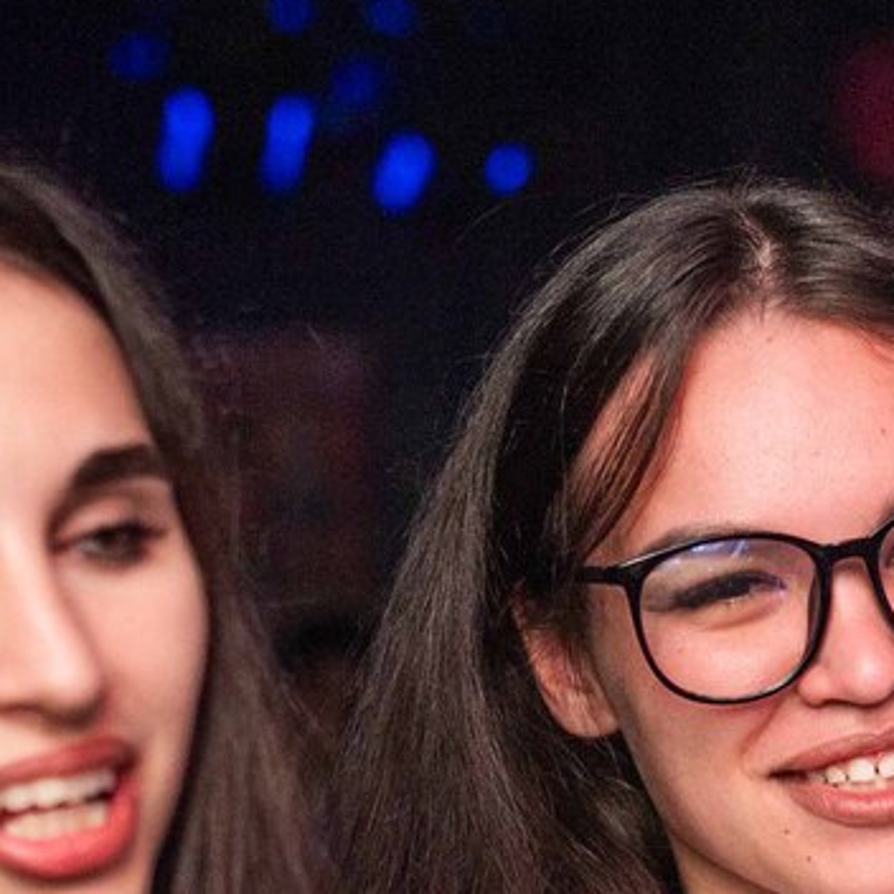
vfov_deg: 10.6
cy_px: 1137
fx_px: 4733
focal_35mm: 162
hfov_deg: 10.7
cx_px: 973
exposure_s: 1/200
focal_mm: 35
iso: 400
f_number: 2.2
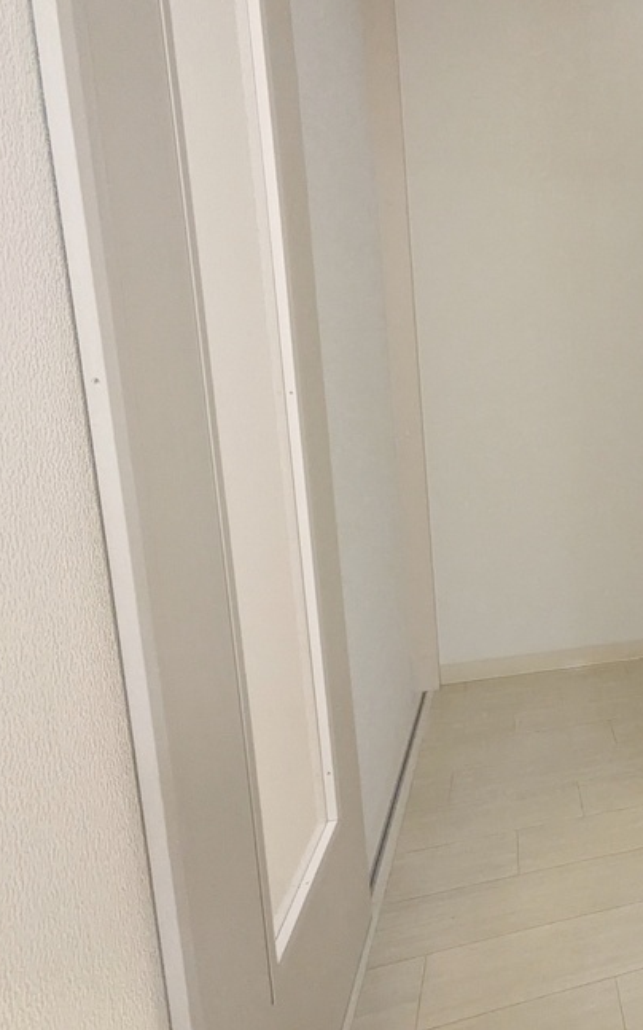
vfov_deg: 79.6
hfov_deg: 44.4
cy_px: 484
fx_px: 617
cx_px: 679
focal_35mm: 22
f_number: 2.2
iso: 837
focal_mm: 1.83
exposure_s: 1/120
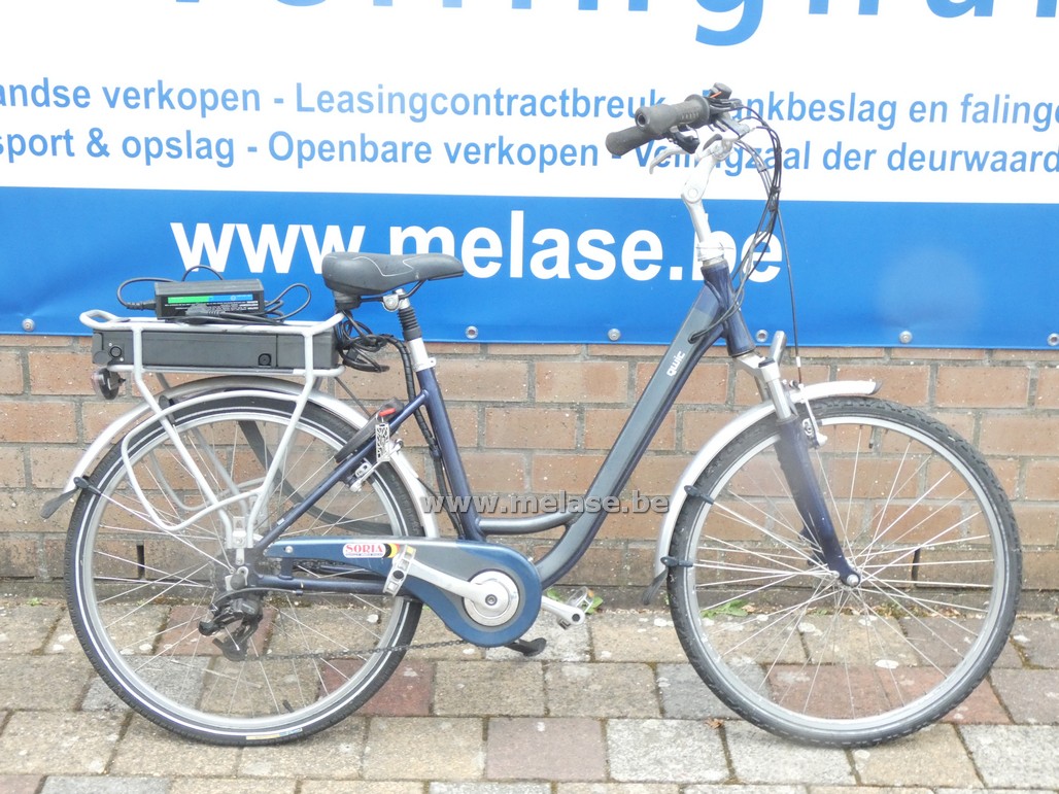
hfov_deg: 38.2
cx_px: 530
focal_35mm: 50
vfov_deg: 29.1
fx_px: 1530
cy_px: 397
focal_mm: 9
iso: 800
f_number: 3.9
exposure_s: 1/80
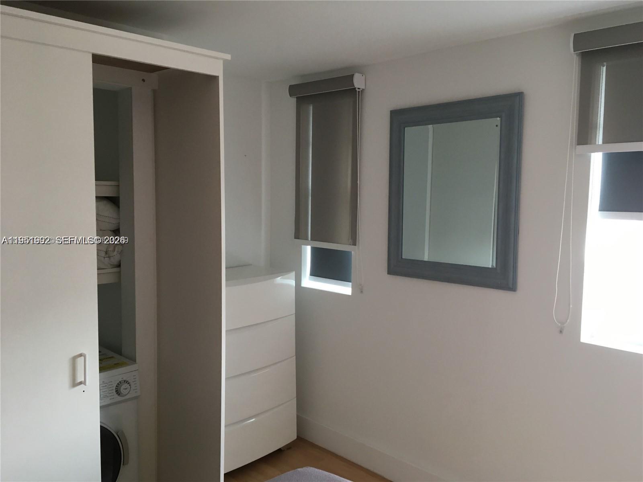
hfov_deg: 61.7
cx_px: 322
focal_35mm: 29
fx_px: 539
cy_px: 241
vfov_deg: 48.2
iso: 100
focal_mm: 4.15
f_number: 2.2
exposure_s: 1/30
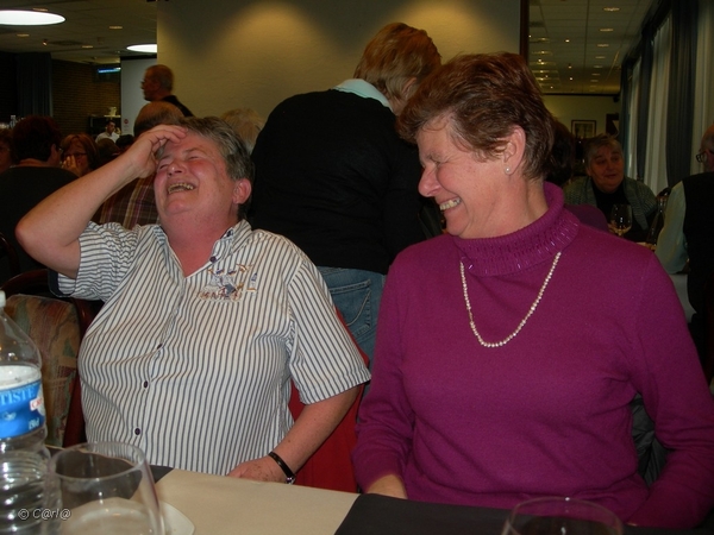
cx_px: 357
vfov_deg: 37.7
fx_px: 784
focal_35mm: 38
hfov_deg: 49.0
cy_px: 268
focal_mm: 7.8
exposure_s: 1/60.1
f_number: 2.8
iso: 50
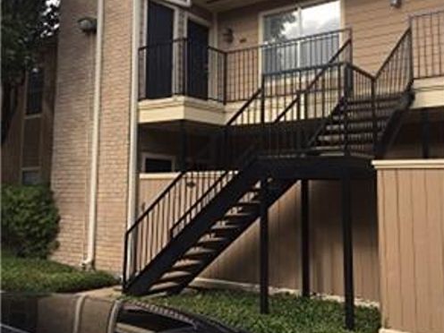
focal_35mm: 39
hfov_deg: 47.9
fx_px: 500
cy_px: 125
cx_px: 223
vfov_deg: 36.6
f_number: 2.2
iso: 32
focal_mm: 4.15
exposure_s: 1/628
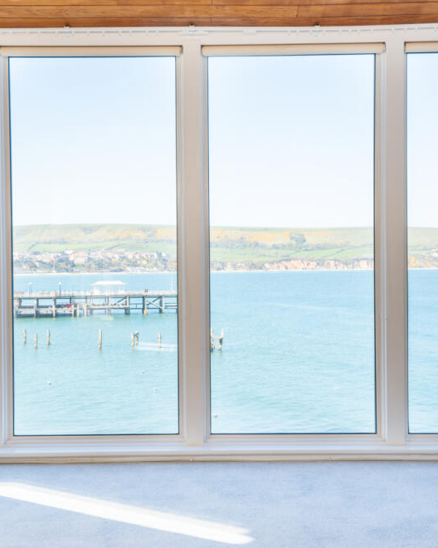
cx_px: 202
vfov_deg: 36.7
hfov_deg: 29.7
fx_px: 826
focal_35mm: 51
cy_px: 279
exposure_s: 1/80
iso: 200
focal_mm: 35
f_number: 11
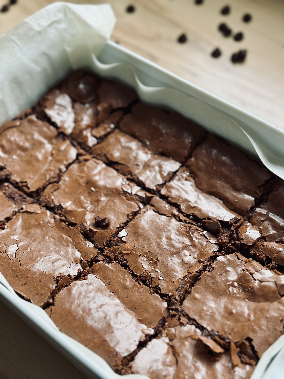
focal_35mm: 48
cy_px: 190
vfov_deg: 39.7
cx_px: 142
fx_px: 525
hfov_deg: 30.3
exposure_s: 1/121
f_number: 1.78
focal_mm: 6.86
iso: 125
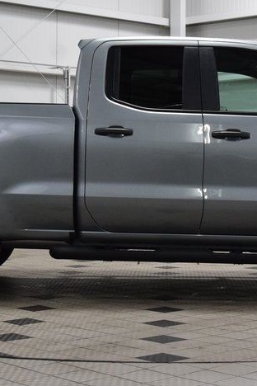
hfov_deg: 14.8
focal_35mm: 92
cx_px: 161
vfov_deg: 22.1
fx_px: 985
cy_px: 170
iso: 1600
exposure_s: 1/60
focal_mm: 28
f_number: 7.1
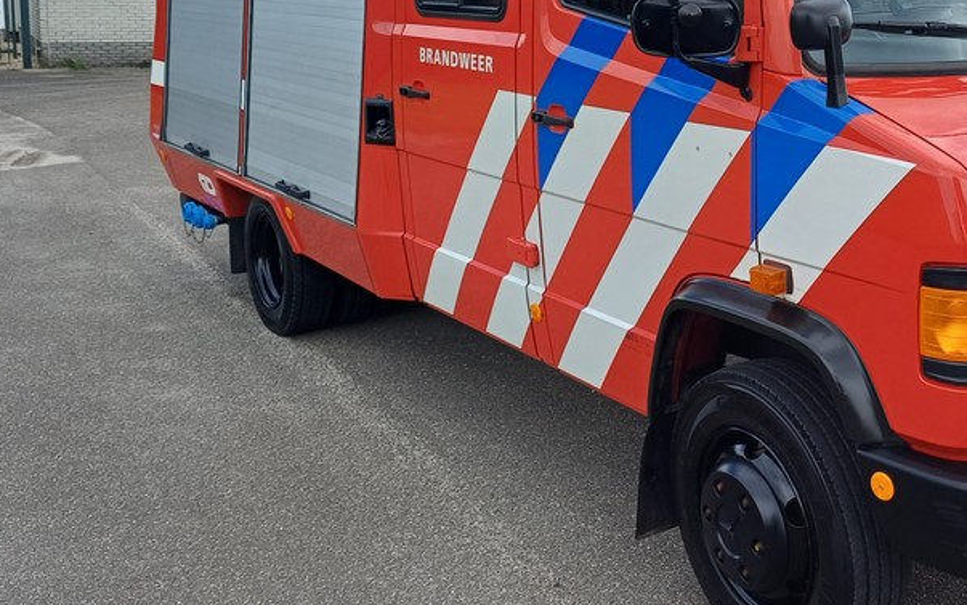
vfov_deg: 28.2
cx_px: 734
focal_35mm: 45
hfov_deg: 42.9
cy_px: 146
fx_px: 1186
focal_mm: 4.65
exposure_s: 1/694
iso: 50
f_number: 1.8
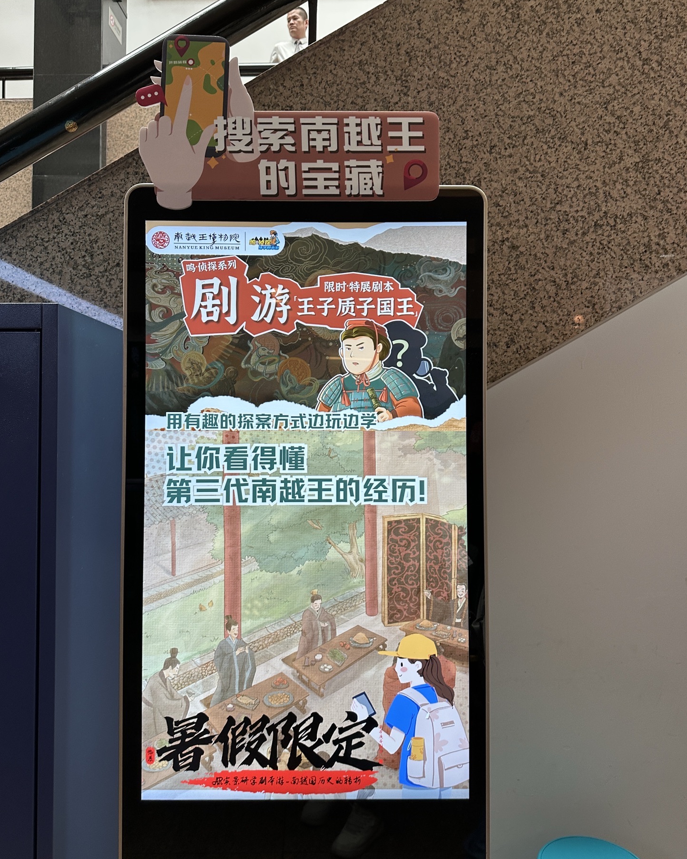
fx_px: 661
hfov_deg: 54.9
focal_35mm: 26
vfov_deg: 66.0
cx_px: 334
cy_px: 425
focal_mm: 6.86
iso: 125
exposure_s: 1/100
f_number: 1.78
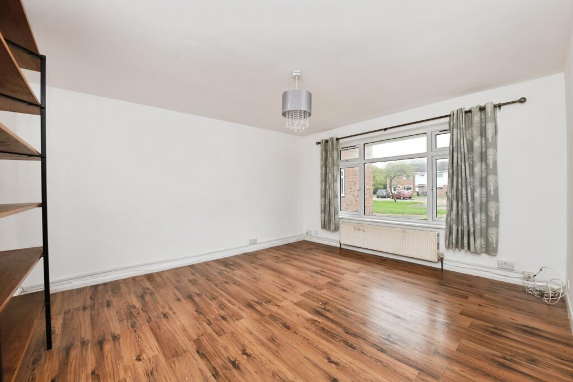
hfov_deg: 104.2
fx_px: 223
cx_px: 286
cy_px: 191
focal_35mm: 14
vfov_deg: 81.2
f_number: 8
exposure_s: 1/60
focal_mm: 14
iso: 640
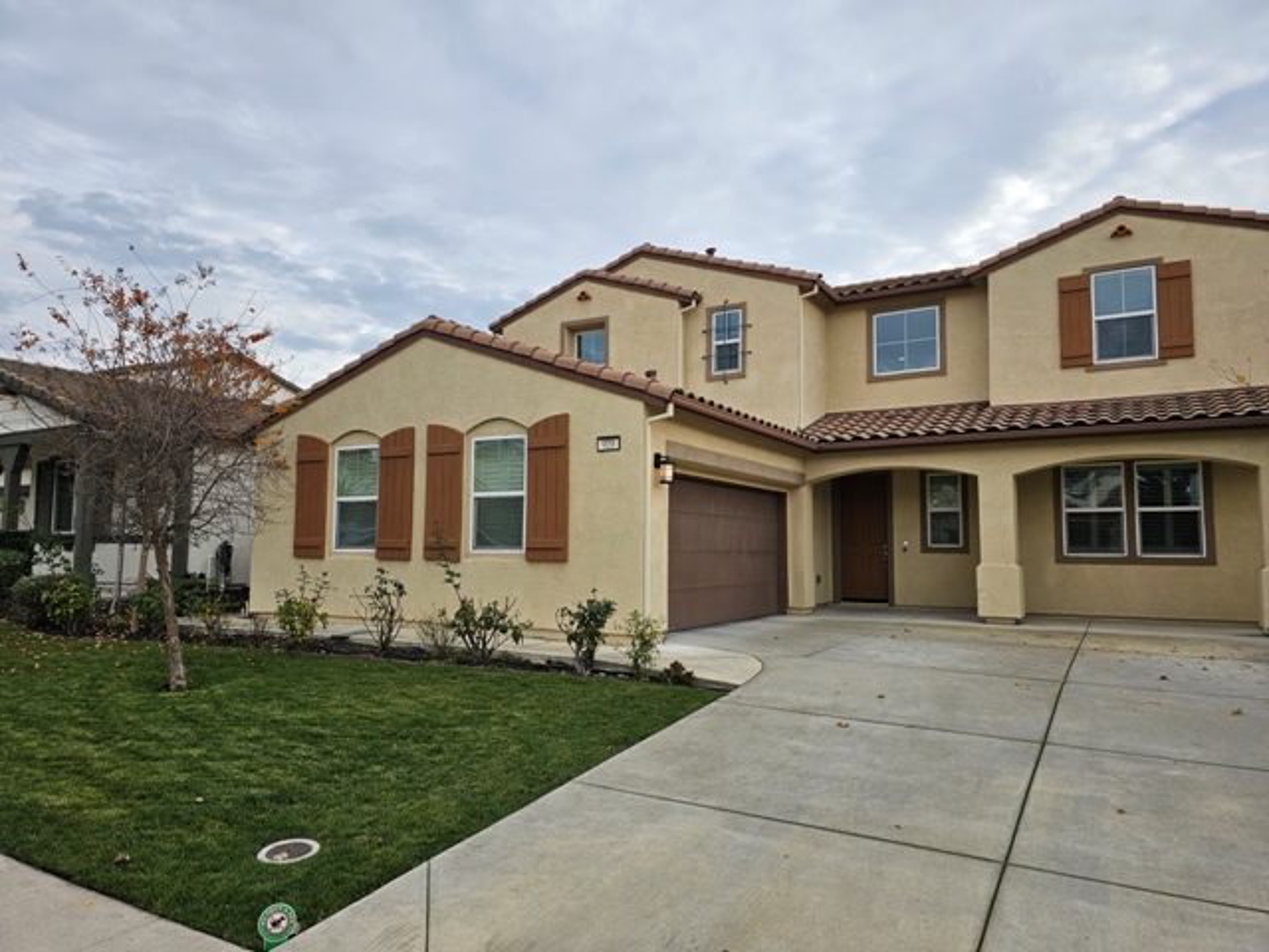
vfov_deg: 58.9
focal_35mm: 23
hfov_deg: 73.9
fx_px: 843
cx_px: 634
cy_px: 476
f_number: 1.7
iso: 10
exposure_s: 1/460
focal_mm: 6.3
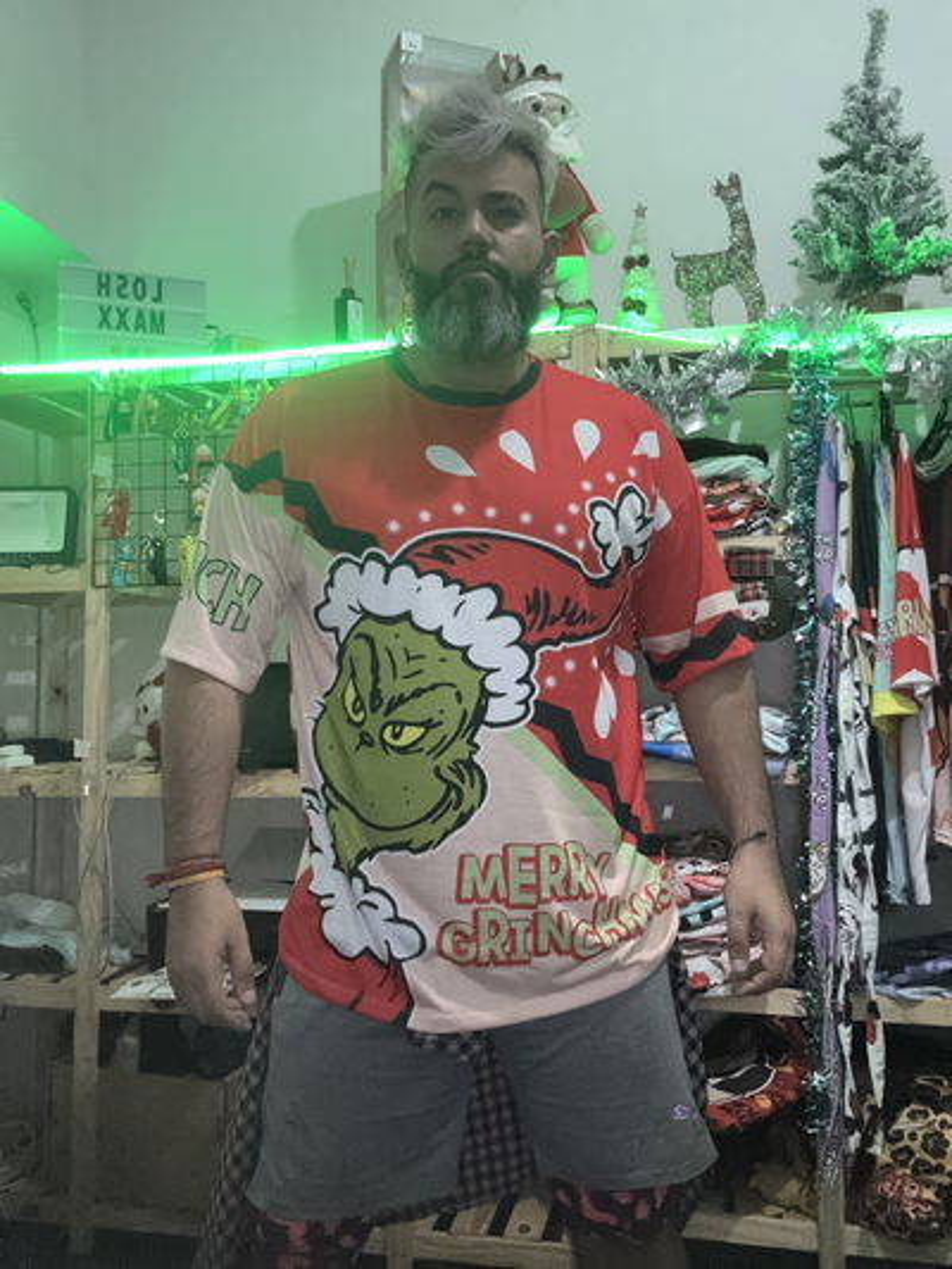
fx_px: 1100
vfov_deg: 60.0
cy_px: 634
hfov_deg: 46.8
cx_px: 476
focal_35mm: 30
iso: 320
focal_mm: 2.69
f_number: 1.9
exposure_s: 1/33
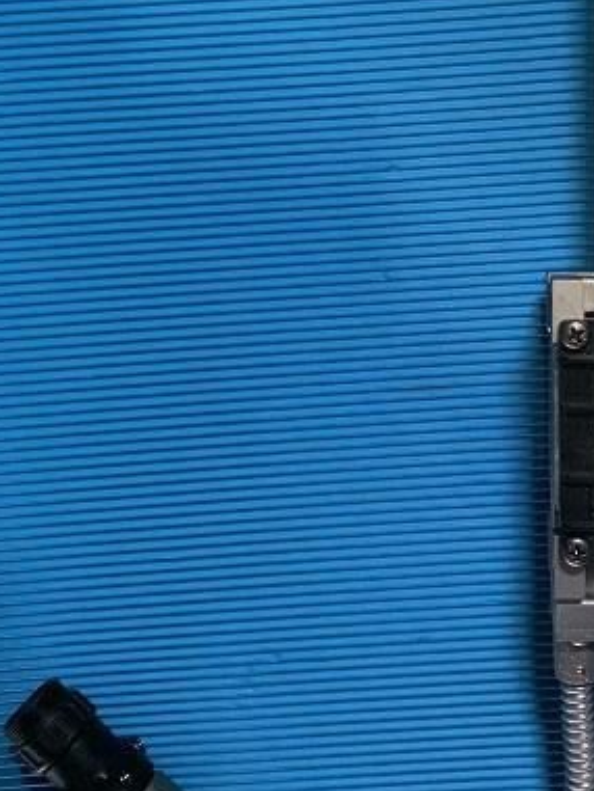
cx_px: 416
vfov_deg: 34.5
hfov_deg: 26.4
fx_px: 1258
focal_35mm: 55
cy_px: 246
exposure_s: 1/60
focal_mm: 4.25
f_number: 1.8
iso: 320
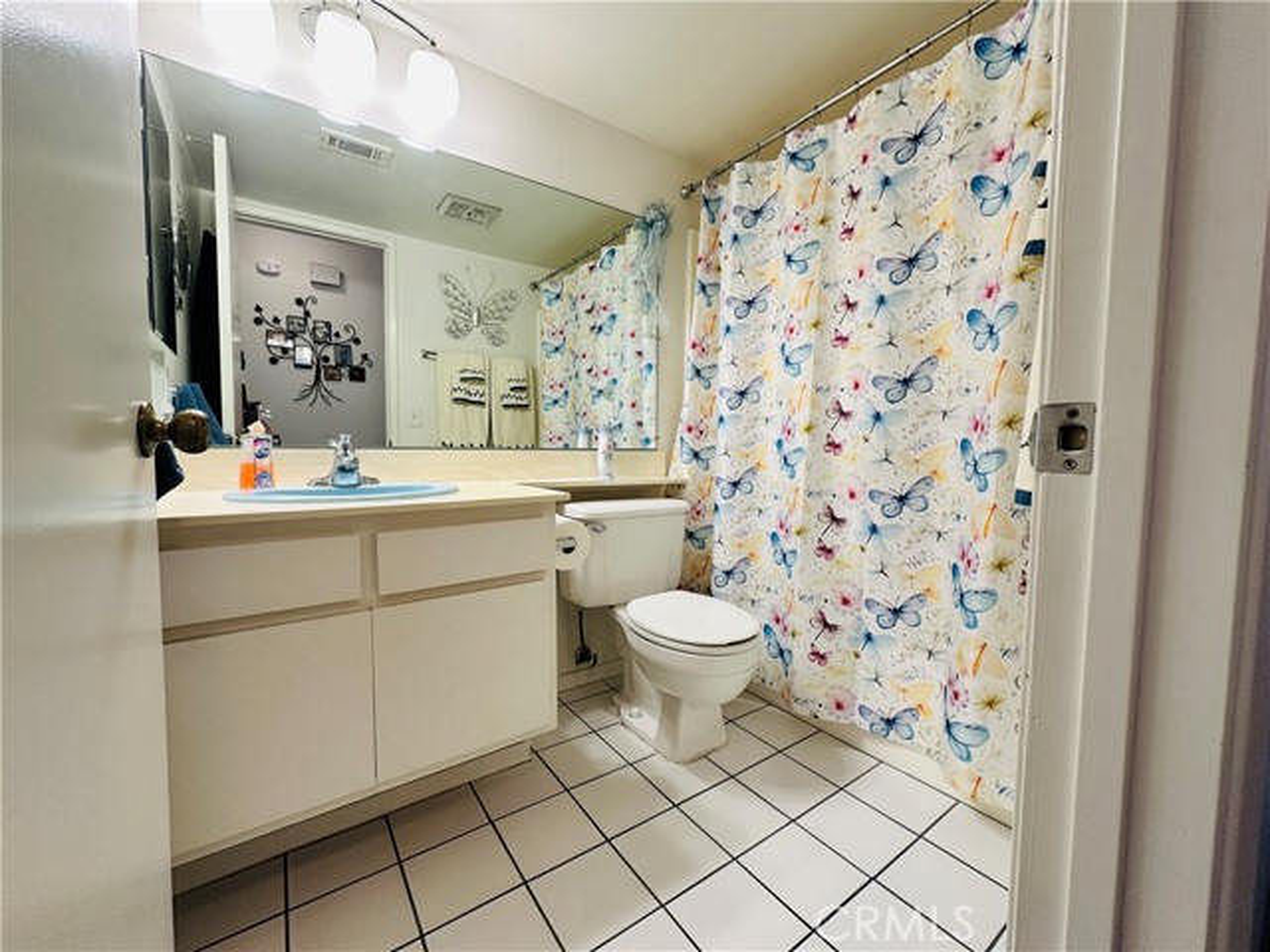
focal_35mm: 14
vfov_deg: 85.7
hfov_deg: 102.1
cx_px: 635
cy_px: 476
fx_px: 514
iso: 160
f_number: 2.2
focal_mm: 2.22
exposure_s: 1/120
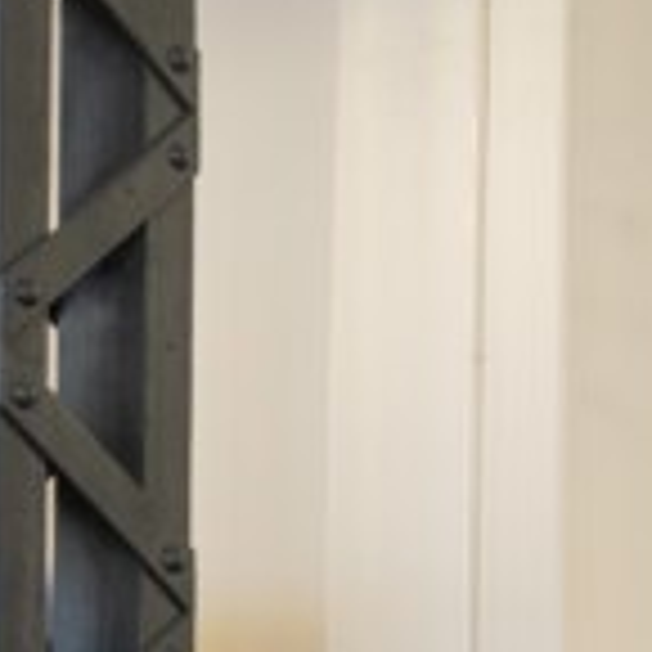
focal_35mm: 221
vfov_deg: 7.8
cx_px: 1425
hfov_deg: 7.5
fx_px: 4709
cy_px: 908
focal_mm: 49
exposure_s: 2.5
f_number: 10
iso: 100
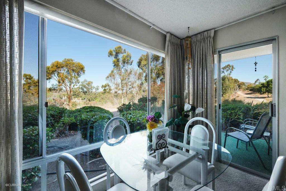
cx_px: 143
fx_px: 119
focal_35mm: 15
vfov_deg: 77.3
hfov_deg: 100.4
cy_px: 96
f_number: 8
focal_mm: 10
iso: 400
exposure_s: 1/8
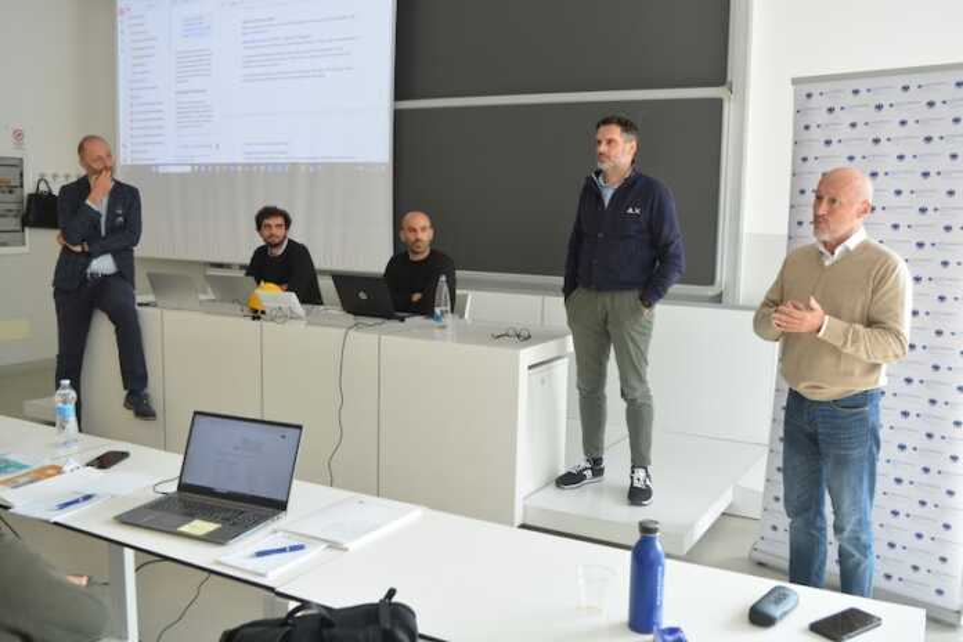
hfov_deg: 55.1
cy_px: 321
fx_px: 923
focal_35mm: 34
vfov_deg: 38.4
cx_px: 482
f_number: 5.6
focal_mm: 23
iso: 280
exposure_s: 1/60
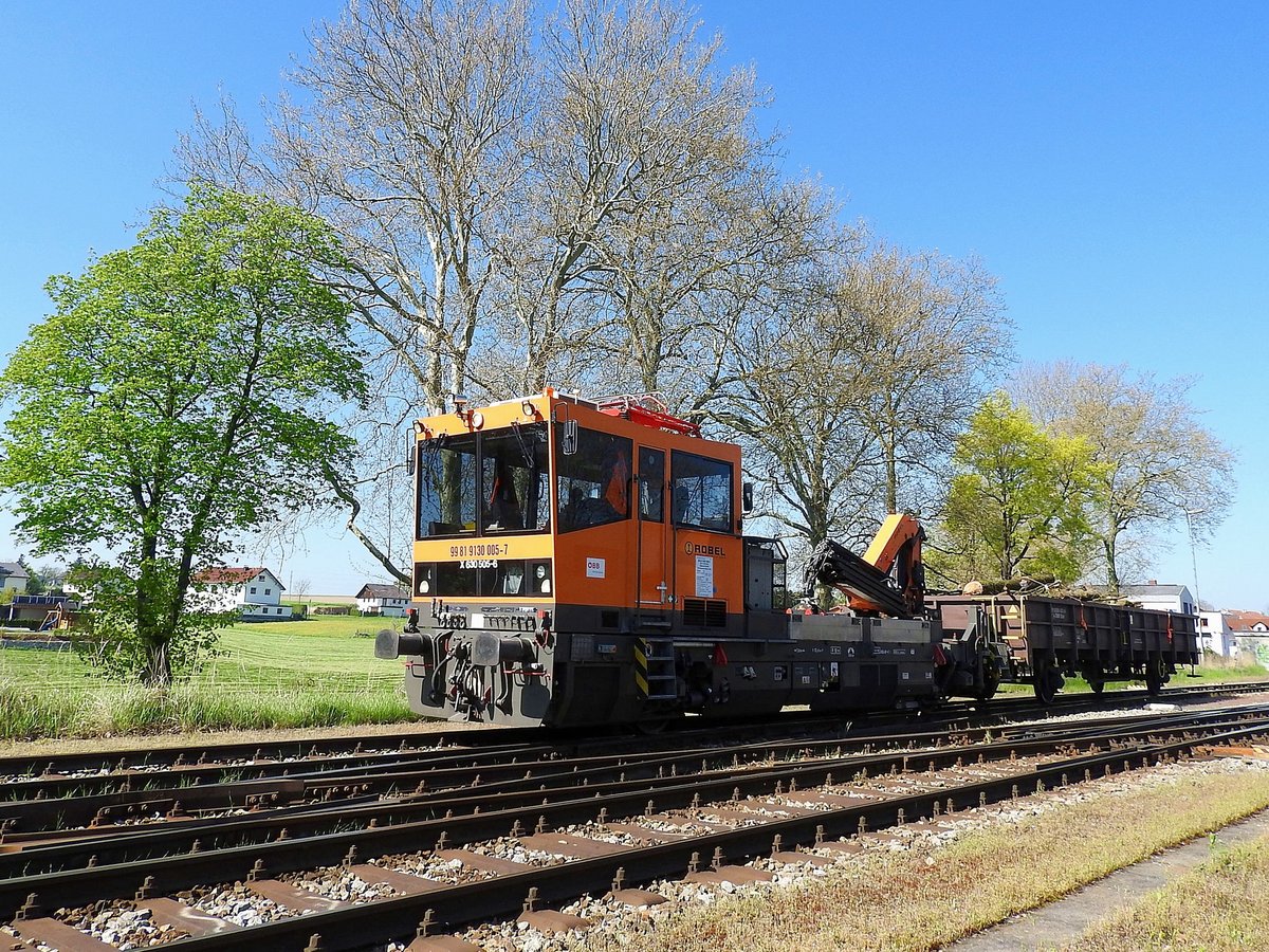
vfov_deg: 56.8
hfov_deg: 71.6
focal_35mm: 24
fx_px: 880
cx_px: 634
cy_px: 476
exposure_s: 1/800
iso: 100
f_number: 3.3
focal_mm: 4.3
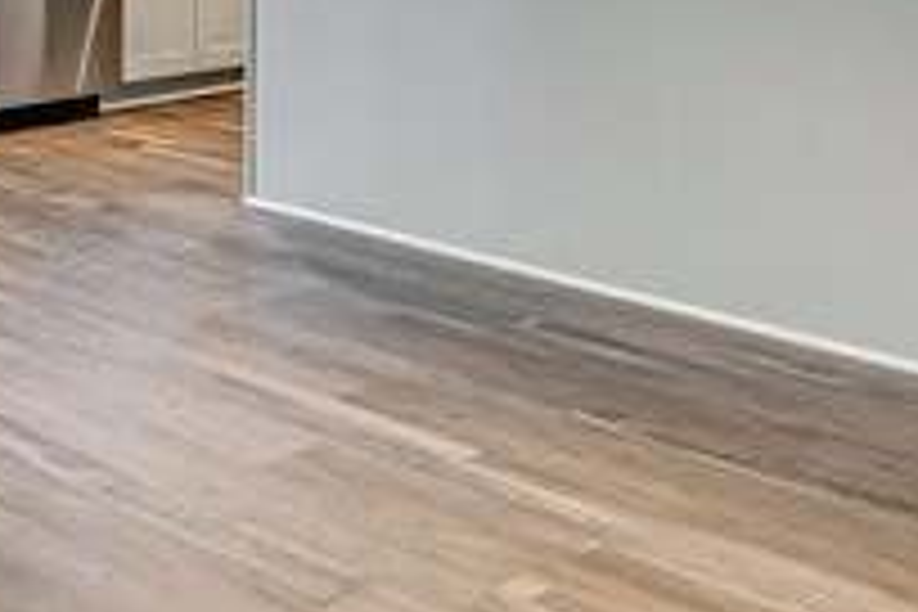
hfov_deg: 28.0
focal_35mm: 64
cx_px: -144
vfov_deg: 19.3
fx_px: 1632
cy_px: -232
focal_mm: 12
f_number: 11
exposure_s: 1/13
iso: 50
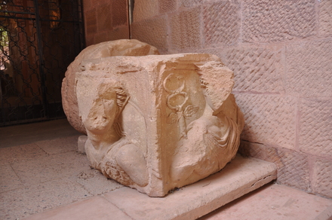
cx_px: 166
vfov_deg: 43.5
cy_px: 110
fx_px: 276
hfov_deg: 62.0
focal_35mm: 30
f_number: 3.5
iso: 200
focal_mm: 20
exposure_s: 1/40
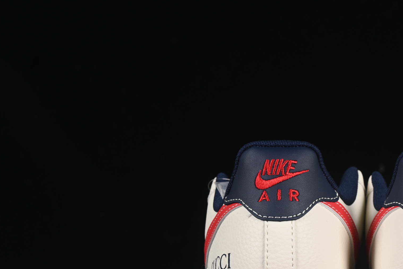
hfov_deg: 14.8
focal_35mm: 137
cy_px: 203
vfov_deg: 10.0
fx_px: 1534
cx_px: 360
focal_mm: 50
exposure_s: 1/80
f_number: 8
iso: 160
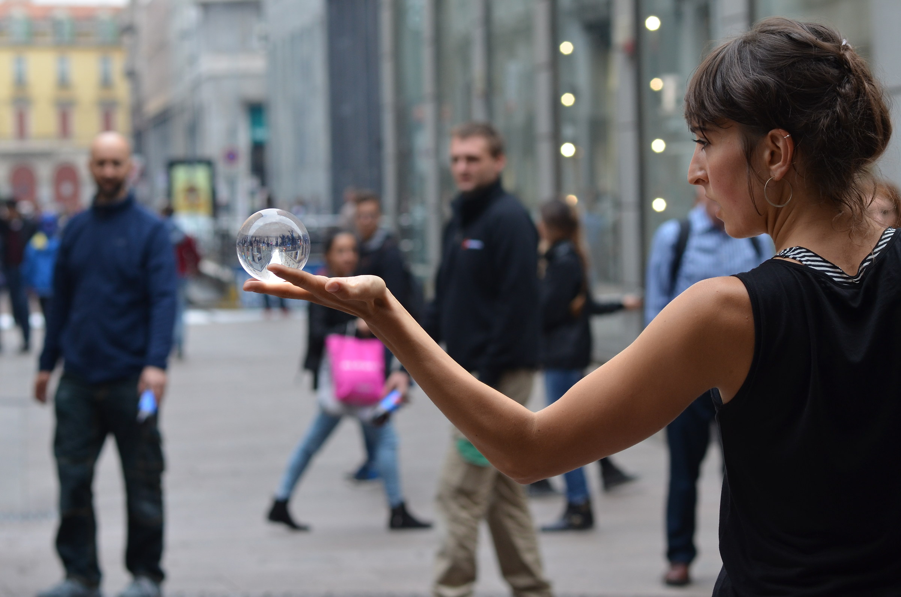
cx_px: 450
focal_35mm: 128
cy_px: 298
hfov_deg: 16.1
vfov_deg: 10.7
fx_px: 3184
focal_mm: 85
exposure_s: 1/320
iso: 400
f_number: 4.5
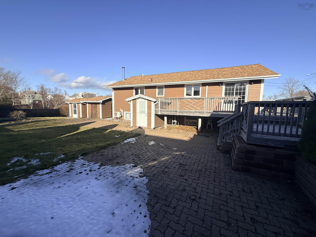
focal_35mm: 14
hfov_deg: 102.1
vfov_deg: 85.7
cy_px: 118
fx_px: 128
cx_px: 158
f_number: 2.2
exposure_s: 1/2092
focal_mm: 2.22
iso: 50
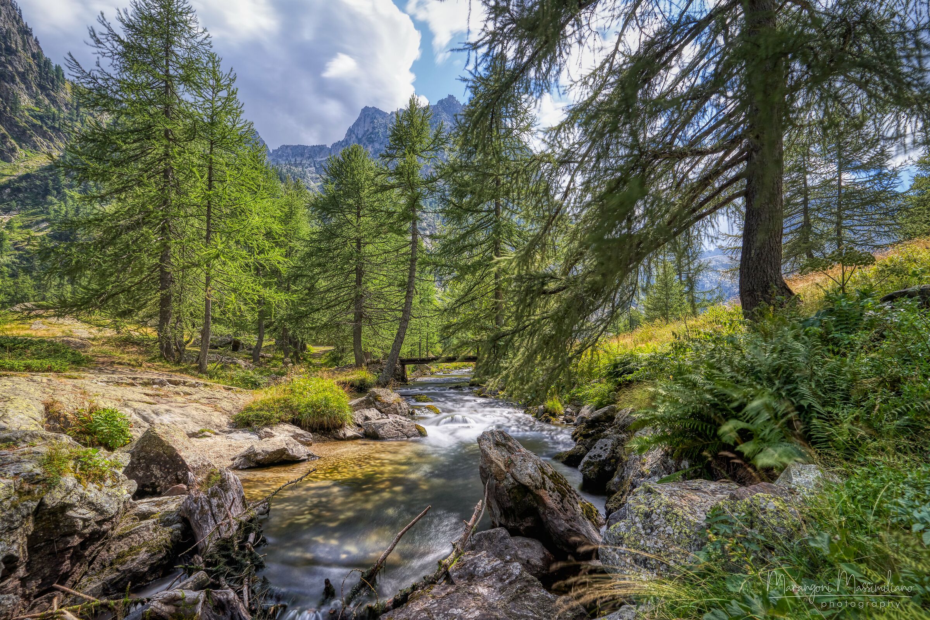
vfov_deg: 70.5
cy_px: 310
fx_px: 439
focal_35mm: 17
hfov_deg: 93.3
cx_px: 465
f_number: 11
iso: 100
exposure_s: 8
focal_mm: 17
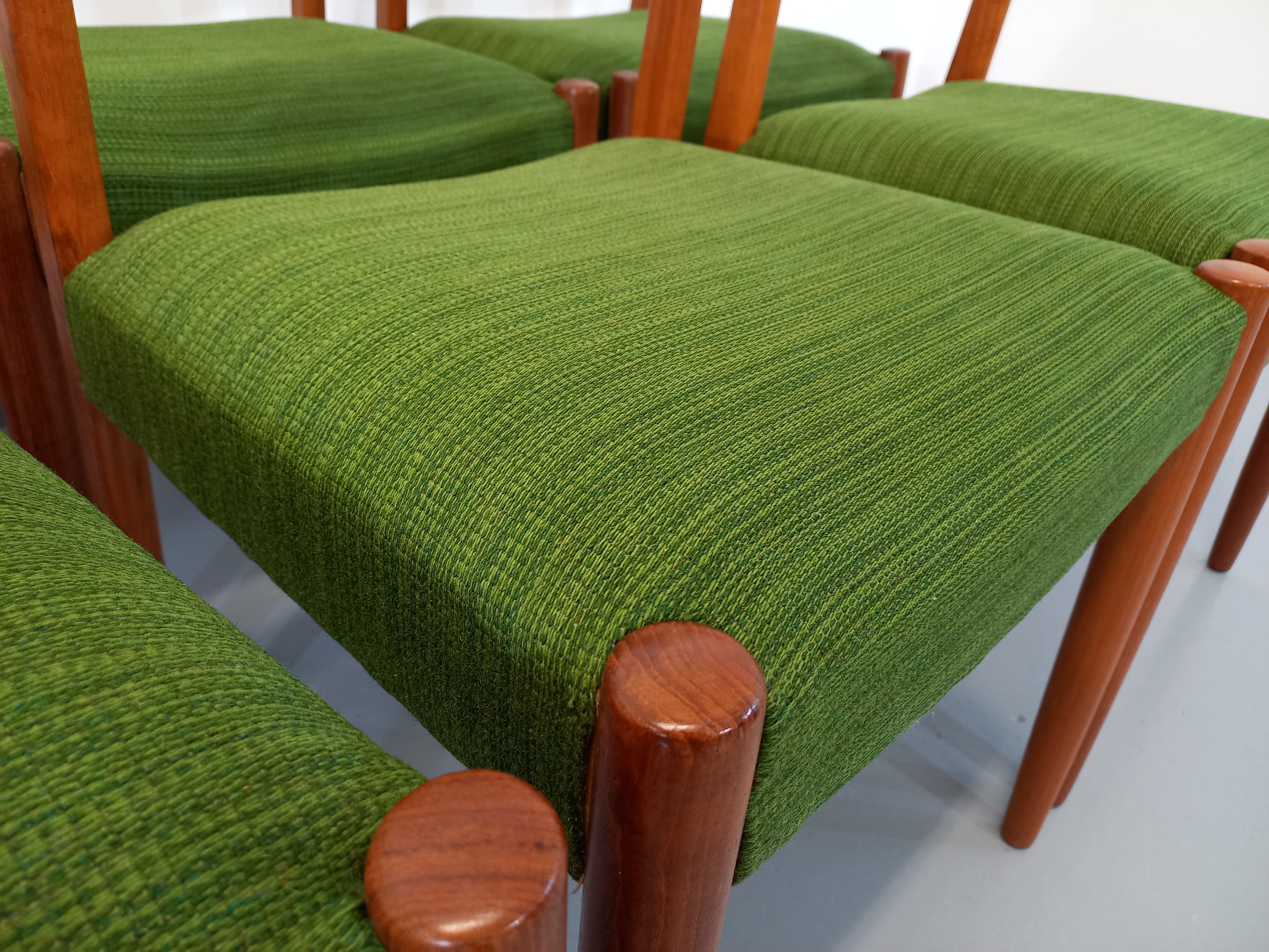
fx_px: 916
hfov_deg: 69.4
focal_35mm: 25
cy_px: 476
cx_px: 634
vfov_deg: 54.9
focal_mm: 4.65
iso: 250
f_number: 1.8
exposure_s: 1/33
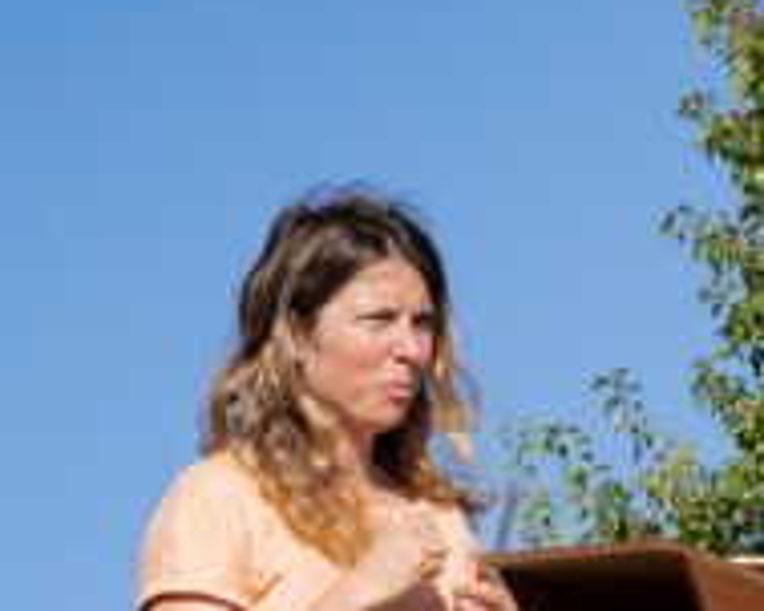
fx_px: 11322
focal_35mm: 501
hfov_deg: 3.8
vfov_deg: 3.1
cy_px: 734
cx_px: 1132
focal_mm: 126
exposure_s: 1/1000
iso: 250
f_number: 8
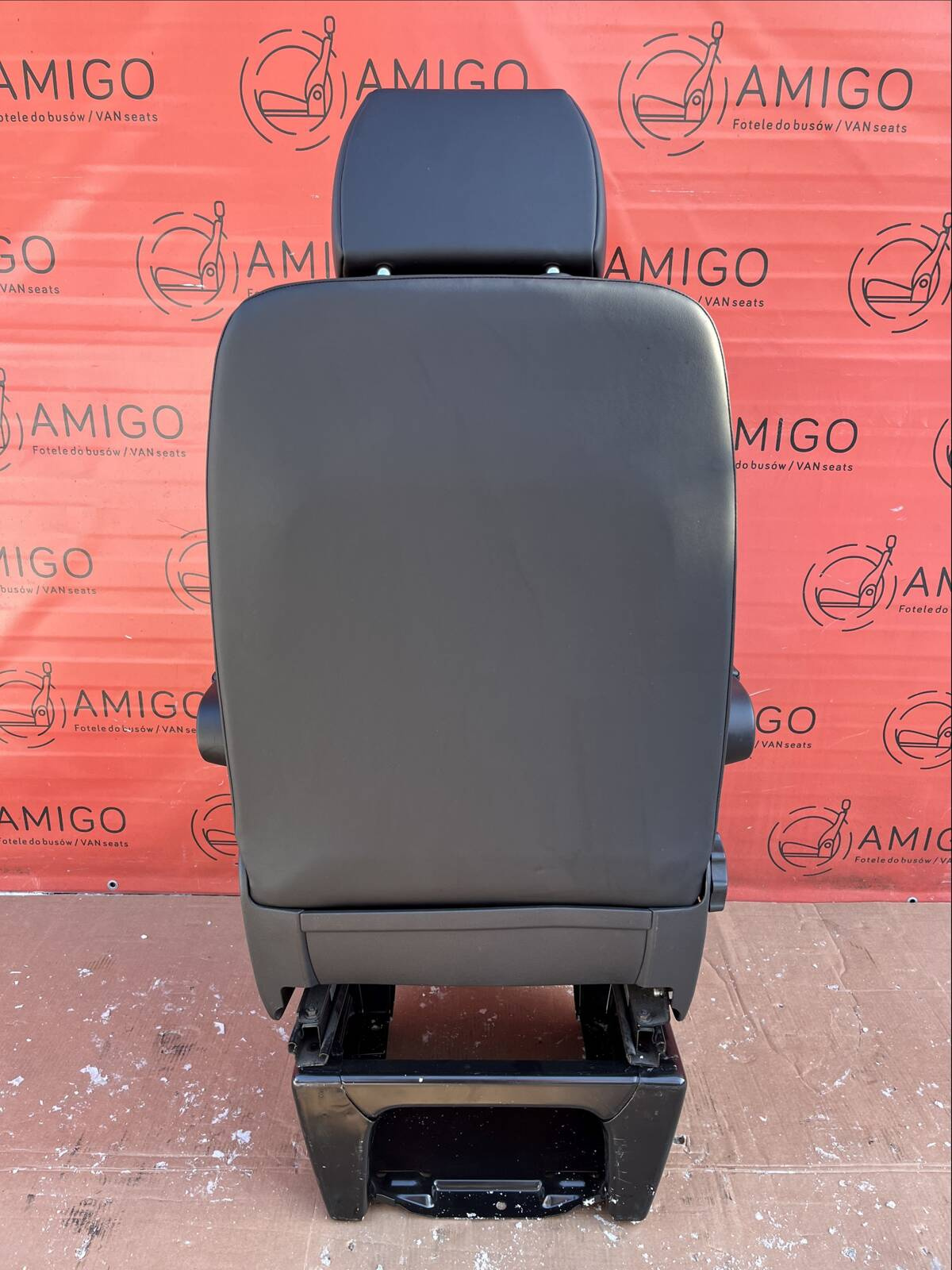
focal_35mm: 26
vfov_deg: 67.3
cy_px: 635
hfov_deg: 53.1
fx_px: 953
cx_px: 476
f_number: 1.6
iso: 50
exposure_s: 1/121
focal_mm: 5.1
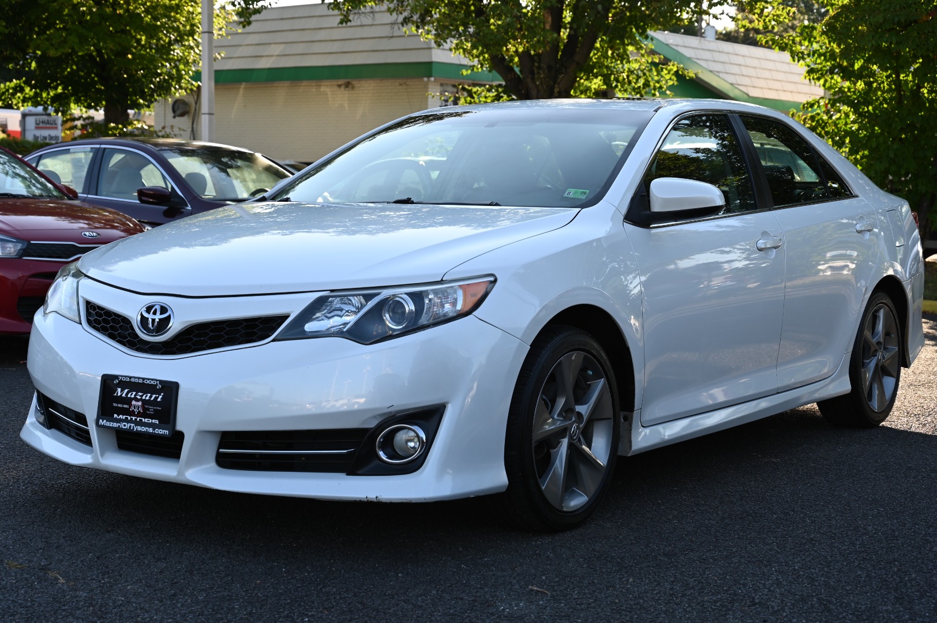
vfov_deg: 25.0
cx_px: 468
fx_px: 1404
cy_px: 312
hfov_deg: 36.9
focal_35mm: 54
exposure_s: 1/250
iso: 200
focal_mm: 54
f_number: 5.6
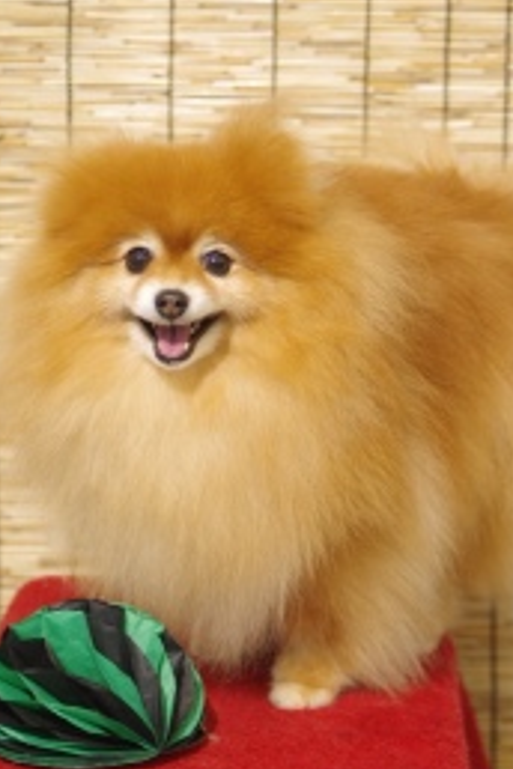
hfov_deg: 10.8
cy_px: 361
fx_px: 2714
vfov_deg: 16.1
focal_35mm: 127
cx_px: 206
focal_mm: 55
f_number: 2.8
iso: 320
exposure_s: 1/80
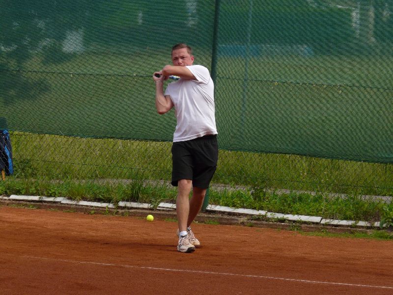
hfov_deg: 10.6
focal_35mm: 186
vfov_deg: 8.0
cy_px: 148
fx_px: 2112
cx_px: 196
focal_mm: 30.6
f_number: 5.6
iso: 125
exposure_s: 1/250
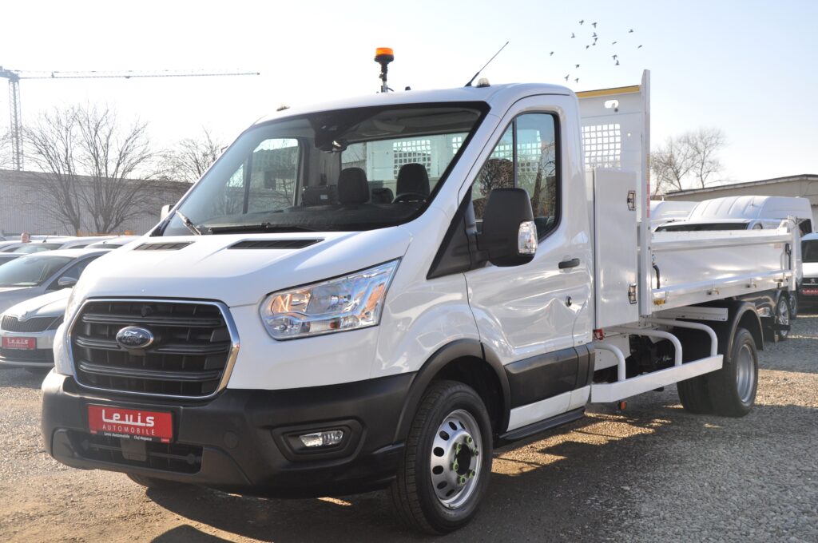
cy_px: 272
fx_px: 1021
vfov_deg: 29.8
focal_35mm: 45
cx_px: 409
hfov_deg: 43.7
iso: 500
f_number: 9
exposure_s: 1/320
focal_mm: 30
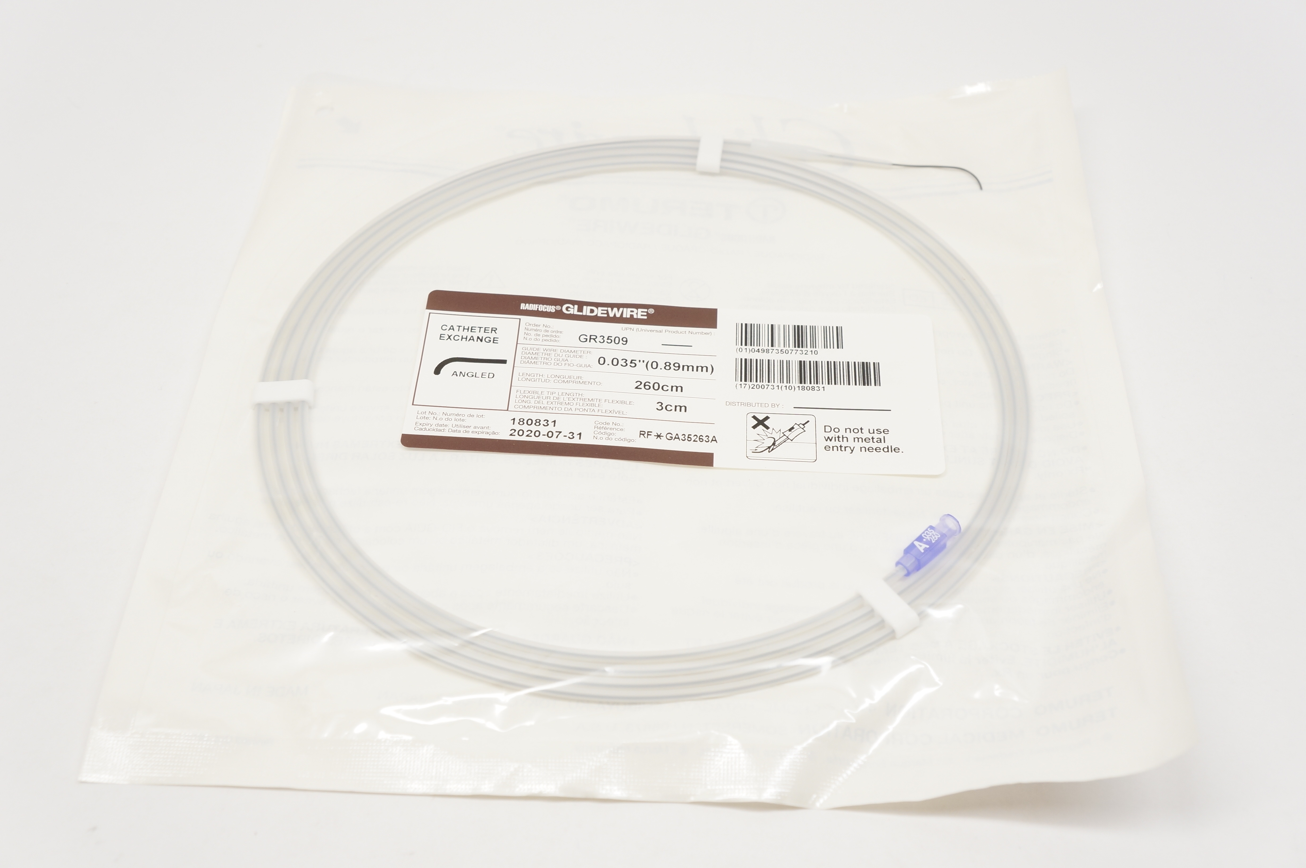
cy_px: 434
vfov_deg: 31.8
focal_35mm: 42
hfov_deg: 46.4
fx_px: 1522
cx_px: 653
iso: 400
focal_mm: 28
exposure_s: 1/80
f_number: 5.6
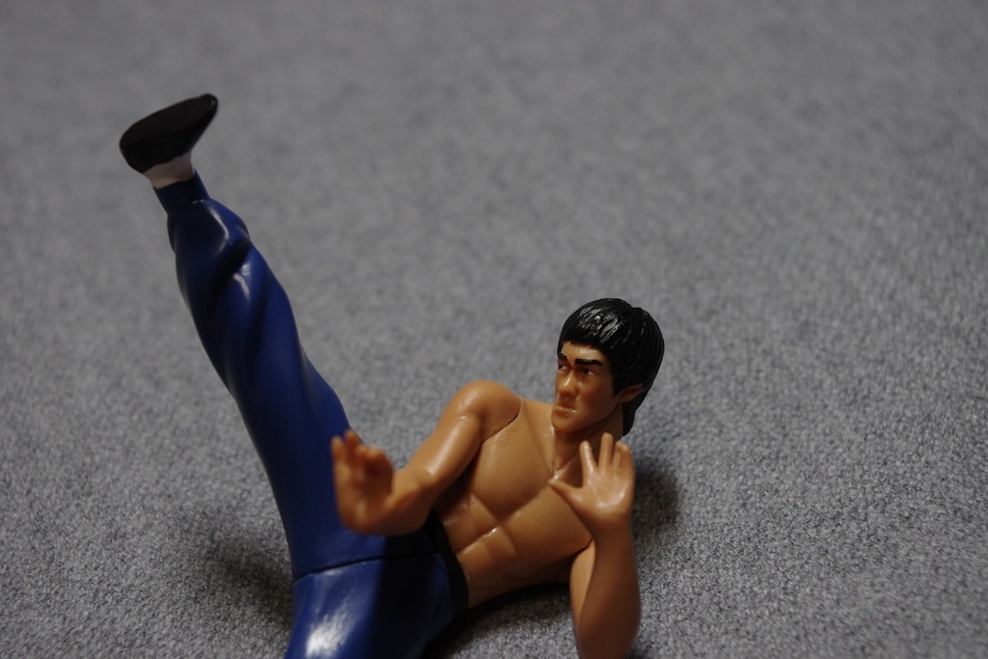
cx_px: 494
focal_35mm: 72
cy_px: 330
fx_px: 1976
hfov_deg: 28.1
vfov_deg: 18.9
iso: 1600
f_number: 8
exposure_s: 1/100
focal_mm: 47.5
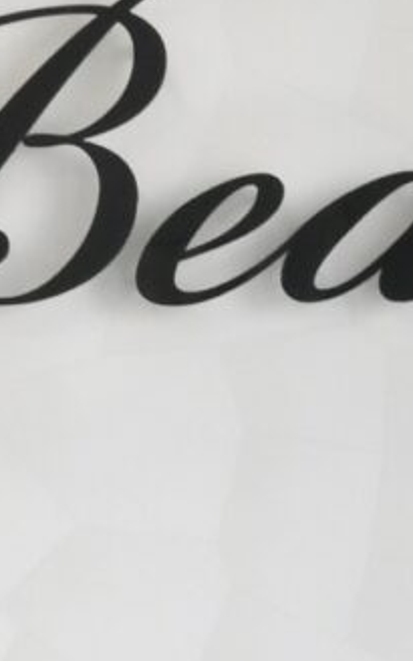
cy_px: 343
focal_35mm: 318
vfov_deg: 6.6
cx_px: -767
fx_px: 5727
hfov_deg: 4.0
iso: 1000
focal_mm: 40
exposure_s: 1/125
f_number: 11
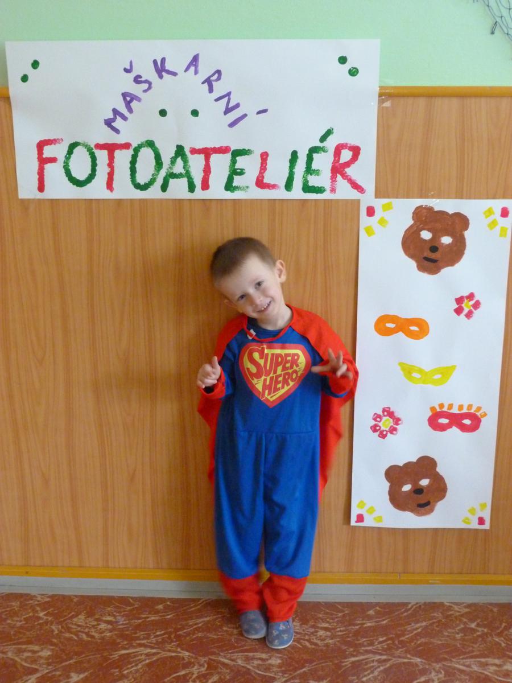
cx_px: 256
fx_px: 789
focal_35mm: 40
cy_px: 342
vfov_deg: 46.8
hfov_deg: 36.0
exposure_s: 1/20
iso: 800
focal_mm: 7.3
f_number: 3.1
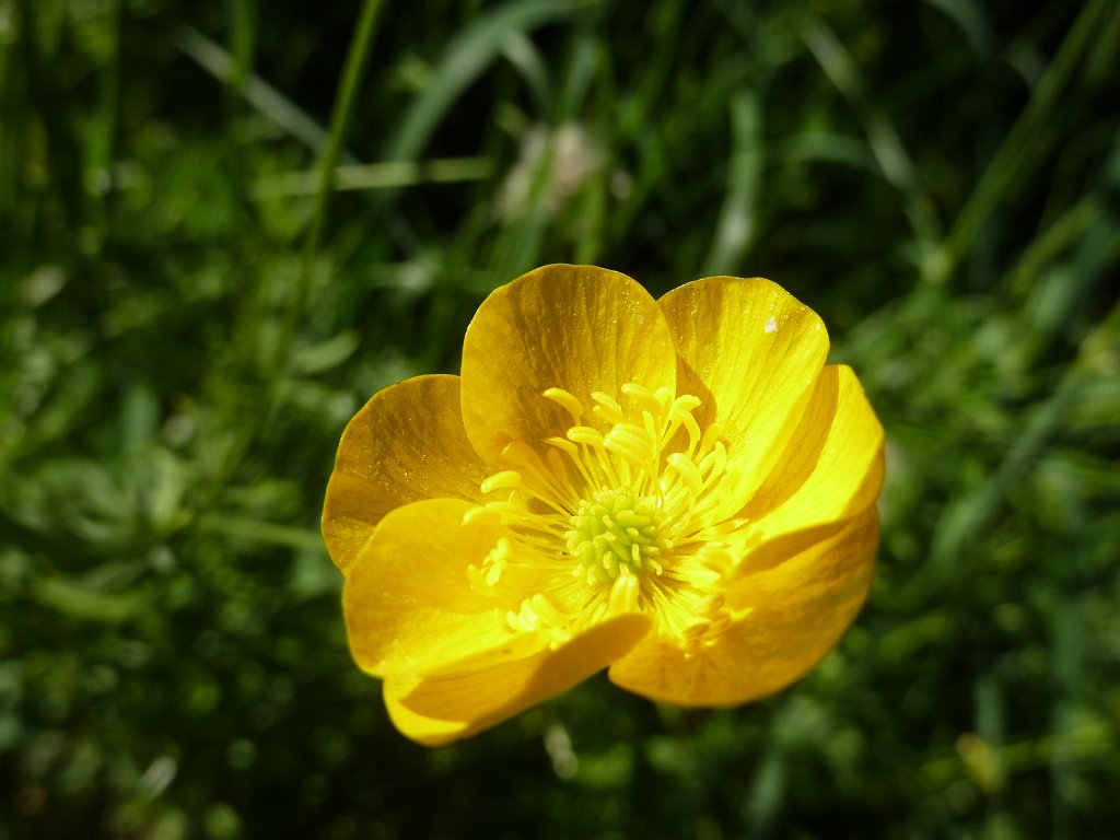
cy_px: 420
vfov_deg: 54.9
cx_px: 560
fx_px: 809
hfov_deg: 69.4
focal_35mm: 25
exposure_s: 1/500
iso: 80
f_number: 4
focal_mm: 4.1
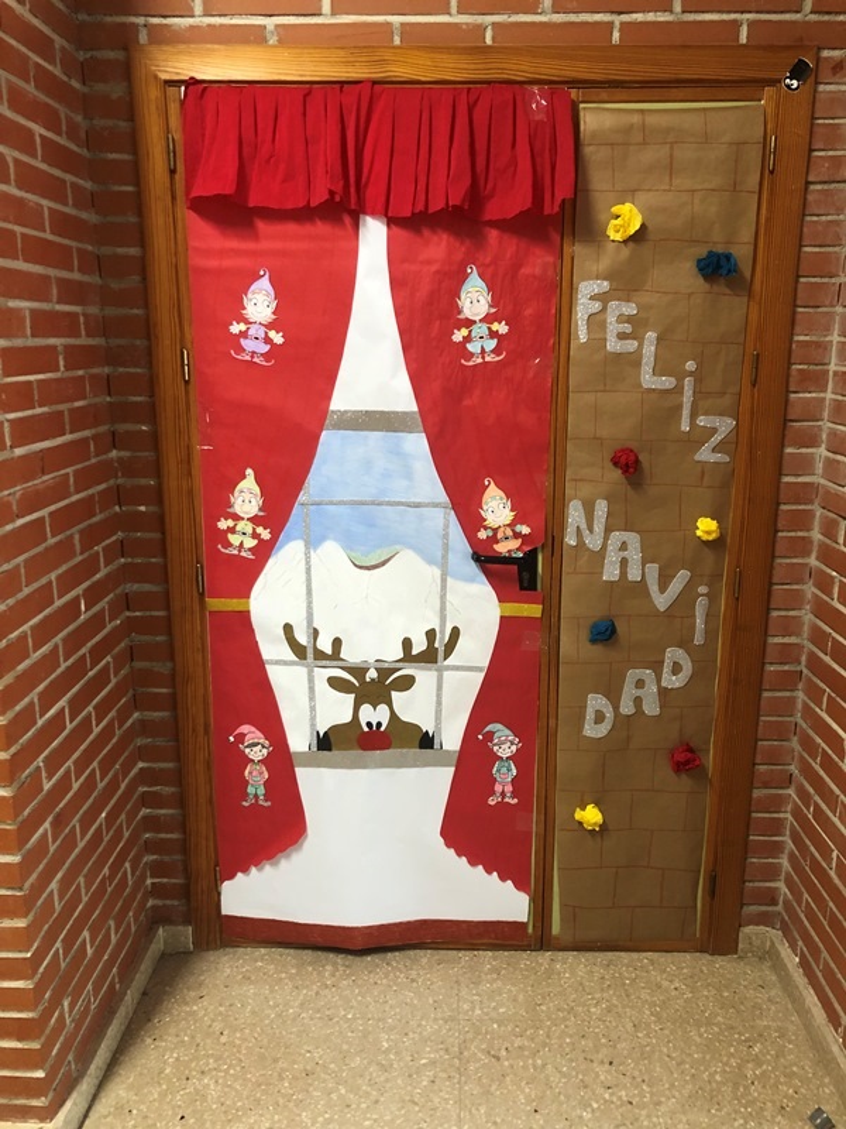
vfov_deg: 63.4
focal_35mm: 28
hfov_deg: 49.7
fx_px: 912
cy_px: 564
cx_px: 423
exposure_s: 1/13
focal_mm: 3.99
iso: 100
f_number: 1.8
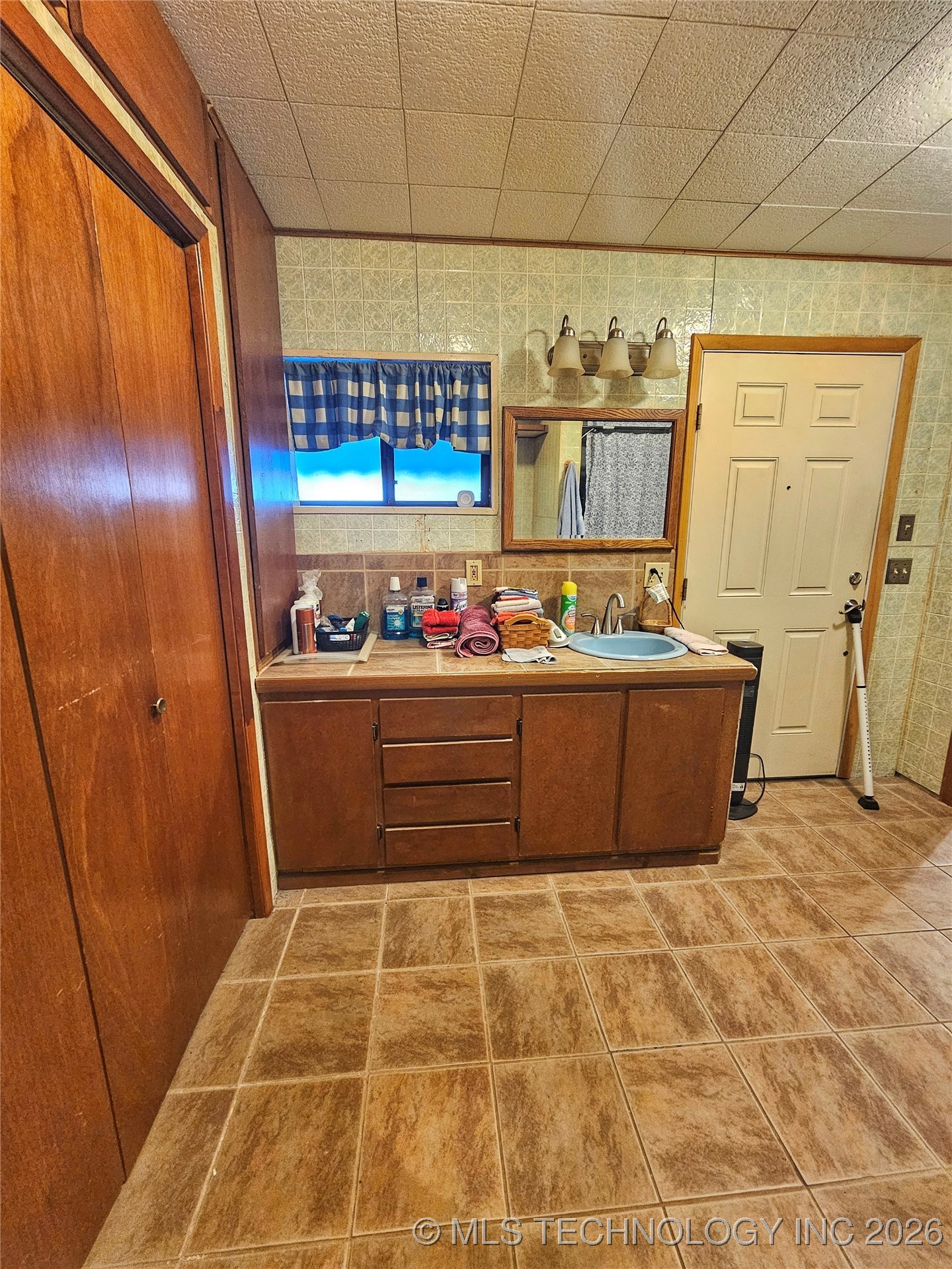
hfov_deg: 89.9
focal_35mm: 13
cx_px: 476
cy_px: 634
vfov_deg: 106.2
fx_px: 477
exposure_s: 1/30
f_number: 2.2
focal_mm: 2.2
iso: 640
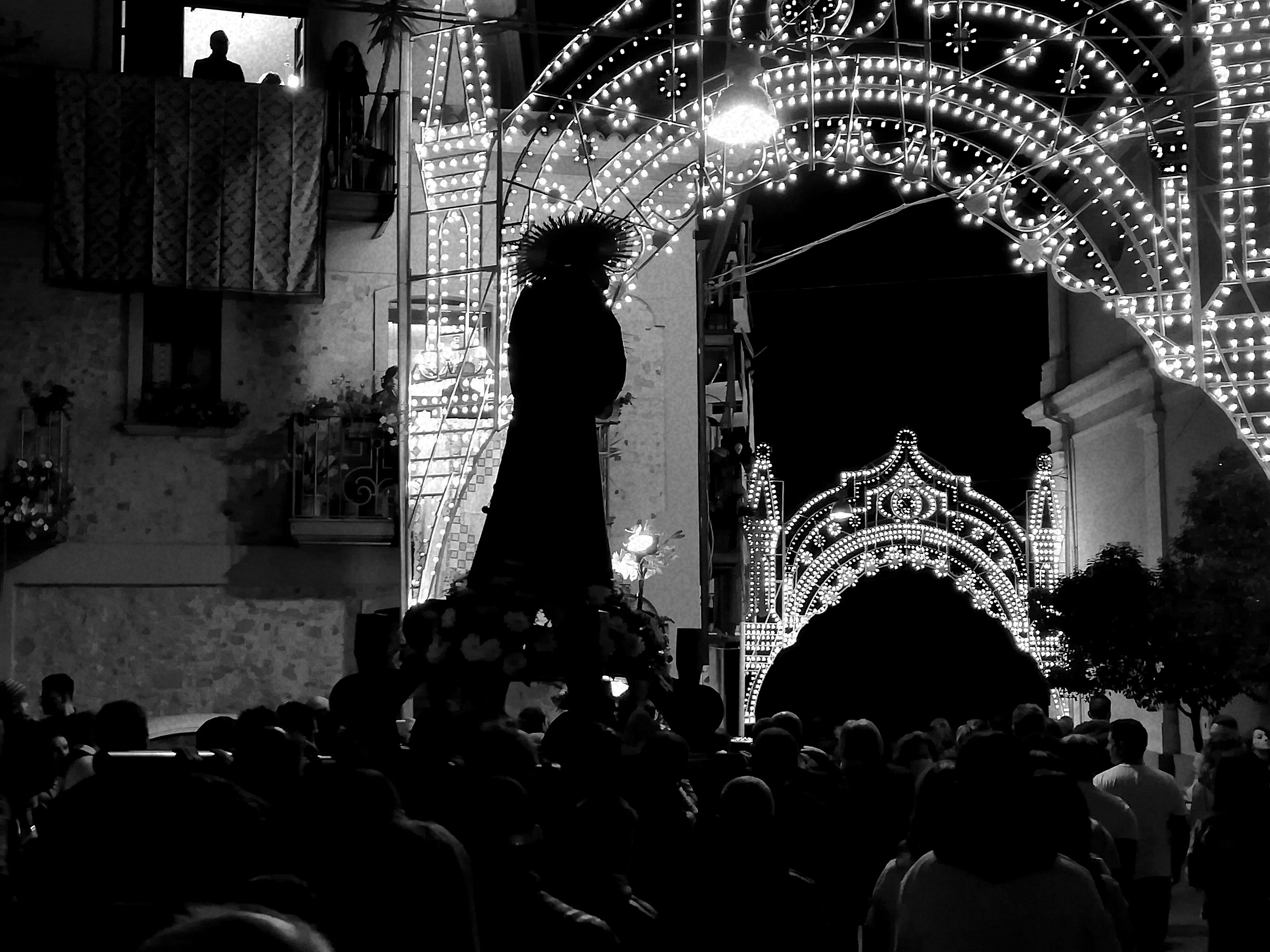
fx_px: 1578
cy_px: 476
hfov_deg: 43.9
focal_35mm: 43
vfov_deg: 33.6
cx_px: 635
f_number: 2.2
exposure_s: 1/25
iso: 400
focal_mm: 3.83
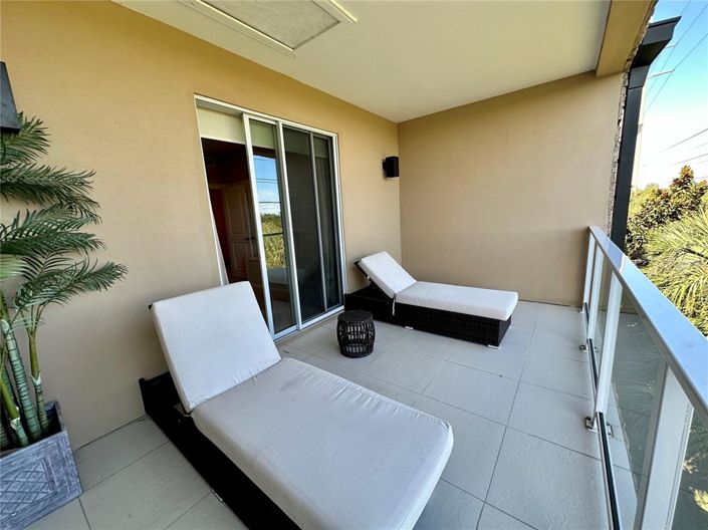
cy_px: 265
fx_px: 286
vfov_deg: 85.6
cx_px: 354
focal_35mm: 14
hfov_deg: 102.1
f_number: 2.2
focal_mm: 2.22
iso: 40
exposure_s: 1/144
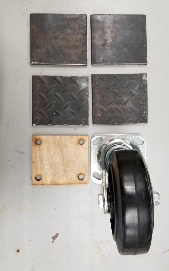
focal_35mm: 28
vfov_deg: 66.5
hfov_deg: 44.4
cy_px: 136
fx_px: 206
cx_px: 99
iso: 100
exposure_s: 1/60
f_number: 1.7
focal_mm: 4.25
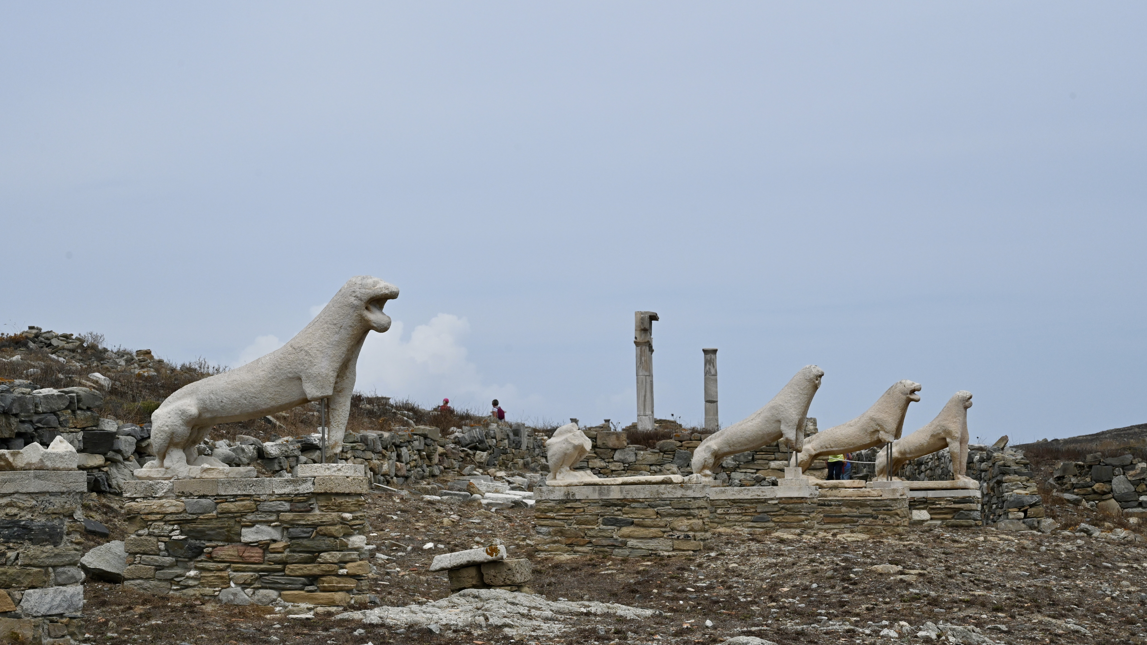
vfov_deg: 16.3
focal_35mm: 74
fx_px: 2251
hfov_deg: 28.6
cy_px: 341
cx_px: 576
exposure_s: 1/2000
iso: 800
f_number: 11
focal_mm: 70
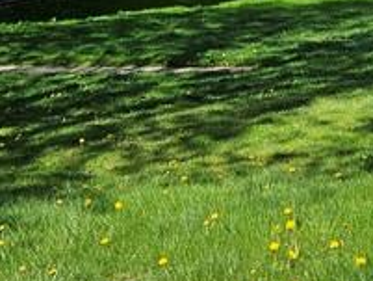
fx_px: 1261
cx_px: 323
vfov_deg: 12.0
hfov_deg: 16.6
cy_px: -171
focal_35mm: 117
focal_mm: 5.4
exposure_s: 1/2005
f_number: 1.8
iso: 25
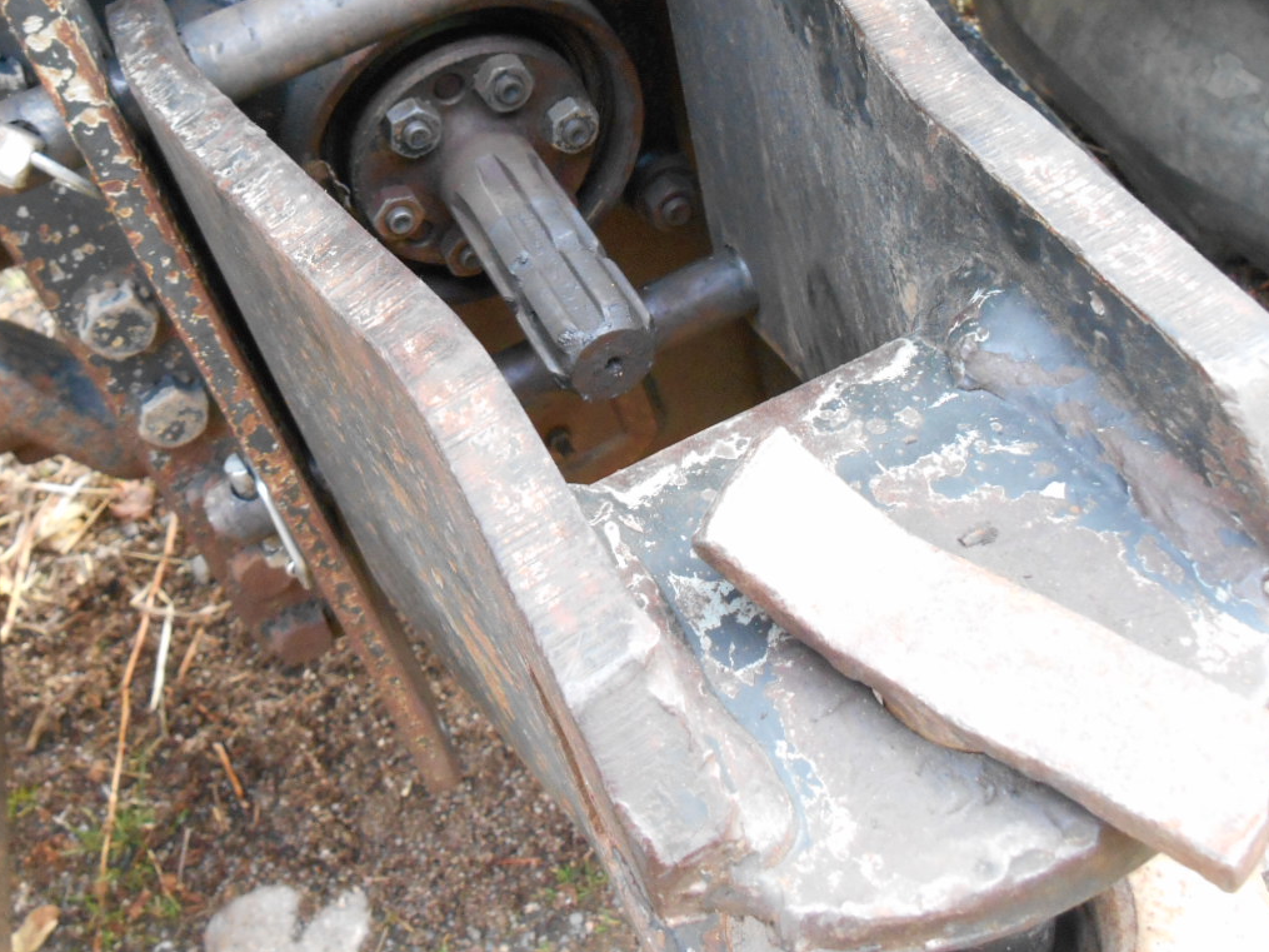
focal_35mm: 41
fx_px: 1503
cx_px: 505
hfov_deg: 45.5
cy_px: 254
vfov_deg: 34.5
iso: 400
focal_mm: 4.7
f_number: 3.4
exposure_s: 1/30
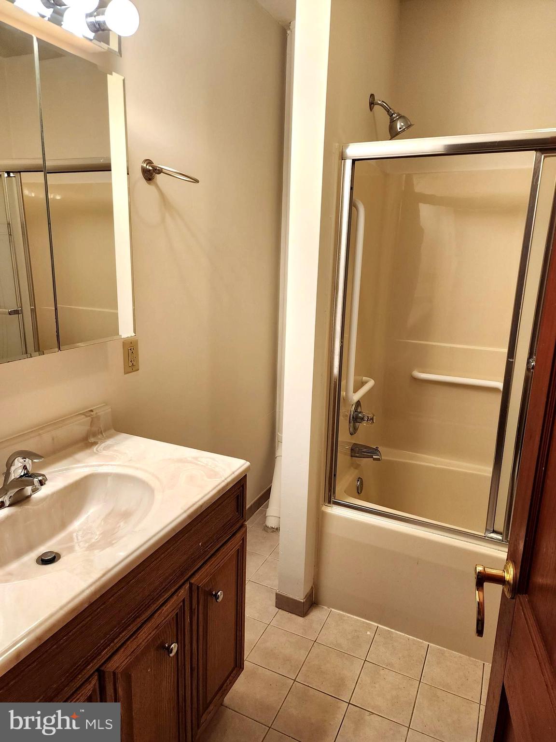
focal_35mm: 23
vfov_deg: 73.9
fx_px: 493
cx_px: 278
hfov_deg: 58.9
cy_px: 371
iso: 160
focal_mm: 6.4
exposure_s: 1/120
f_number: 1.8
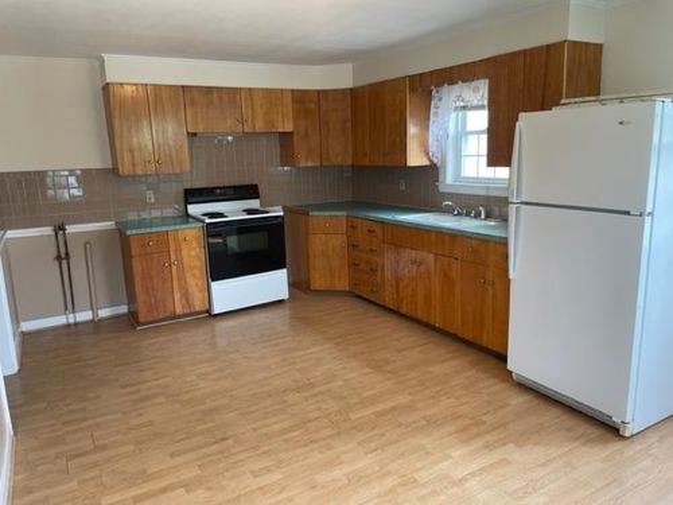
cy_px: 252
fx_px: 505
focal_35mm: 26
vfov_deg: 53.1
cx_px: 336
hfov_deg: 67.3
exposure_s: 1/120
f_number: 1.6
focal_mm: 4.2
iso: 100
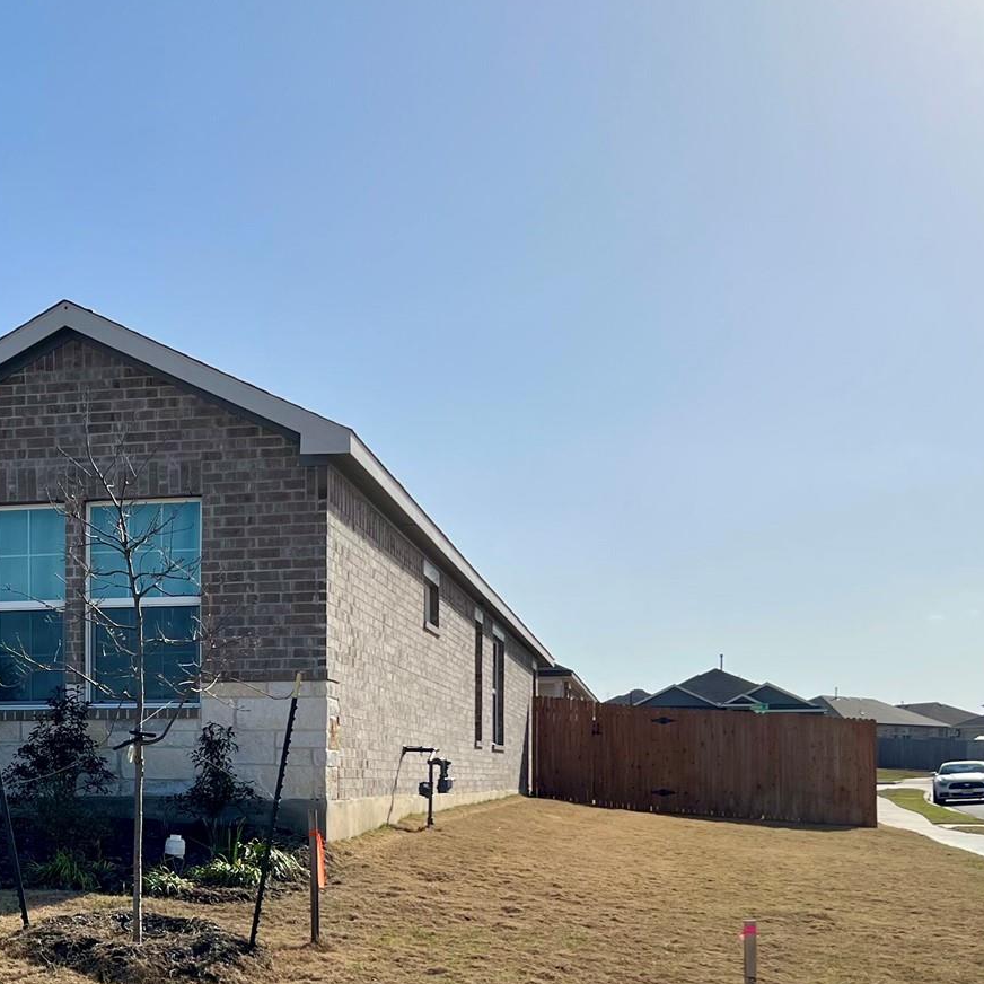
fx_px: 1737
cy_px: 746
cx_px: 165
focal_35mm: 54
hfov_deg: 30.7
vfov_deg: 31.1
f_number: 1.5
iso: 50
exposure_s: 1/6993
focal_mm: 5.7
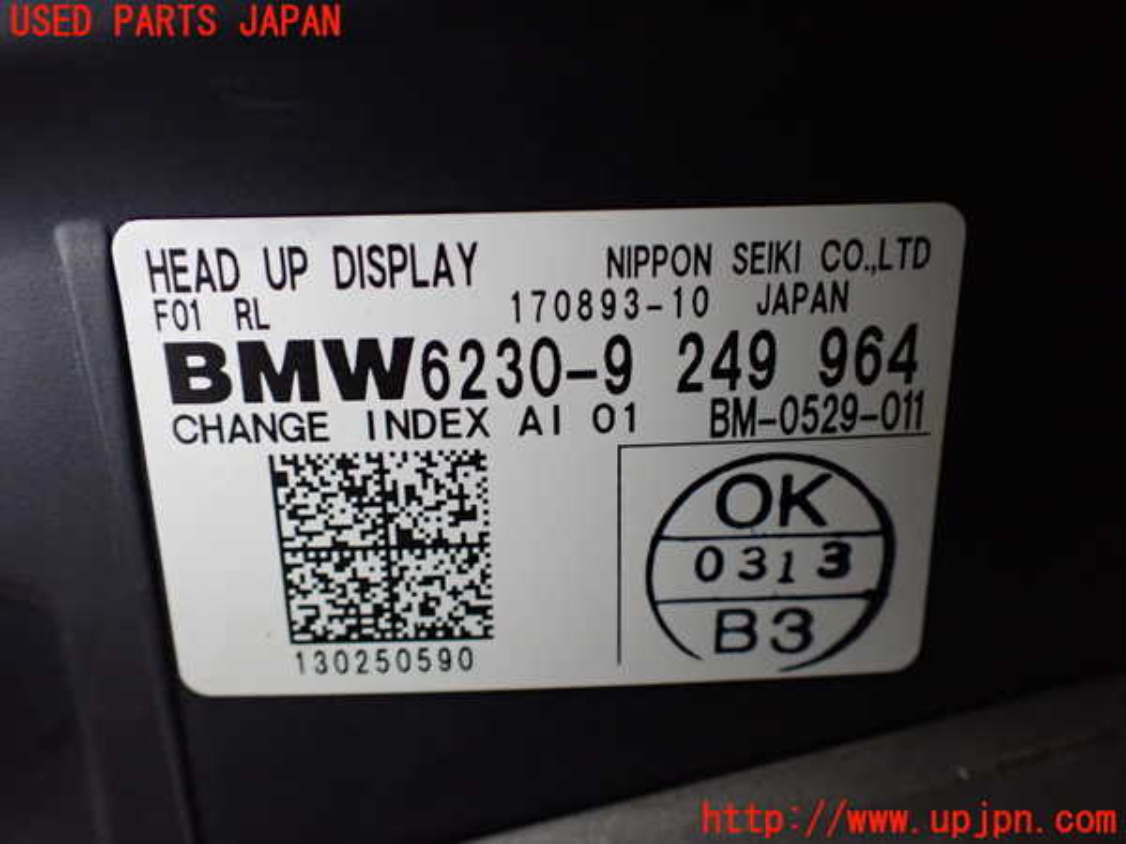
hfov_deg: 60.0
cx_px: 563
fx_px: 976
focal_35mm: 30
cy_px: 422
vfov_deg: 46.8
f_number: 2.3
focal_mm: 5.4
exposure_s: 1/80
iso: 800
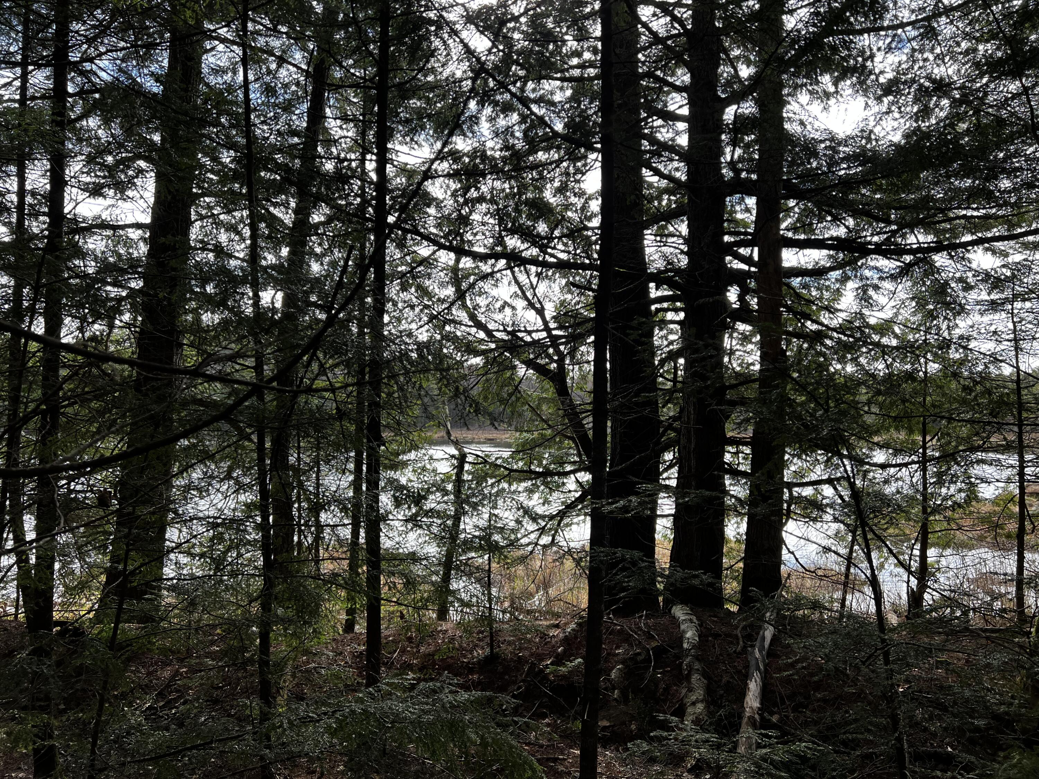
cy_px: 390
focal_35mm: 26
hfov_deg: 67.3
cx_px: 520
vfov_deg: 53.1
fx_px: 780
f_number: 1.5
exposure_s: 1/820
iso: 50
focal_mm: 5.7
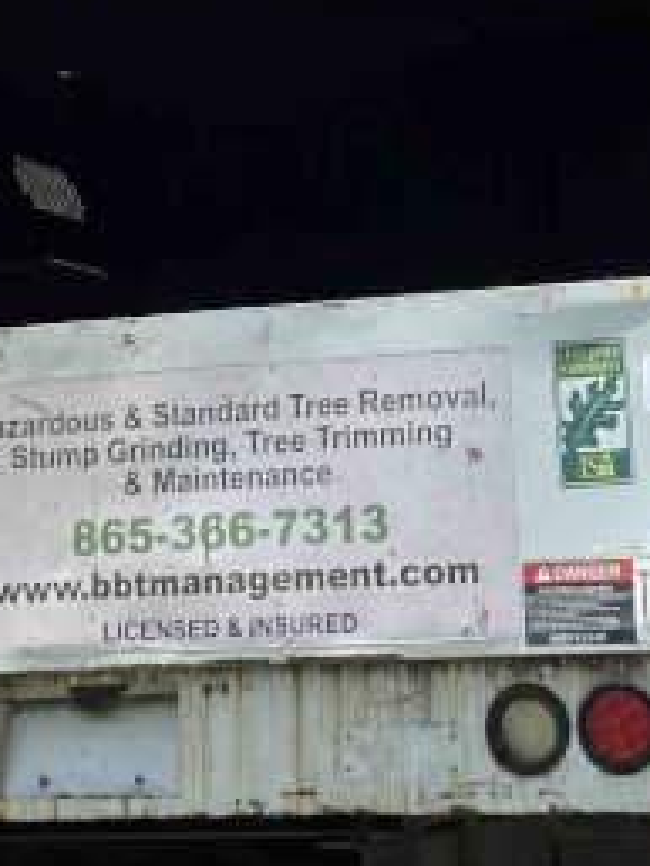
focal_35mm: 108
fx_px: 2702
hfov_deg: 13.7
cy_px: -126
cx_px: 377
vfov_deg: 17.5
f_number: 1.8
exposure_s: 1/2183
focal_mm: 4.25
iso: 32
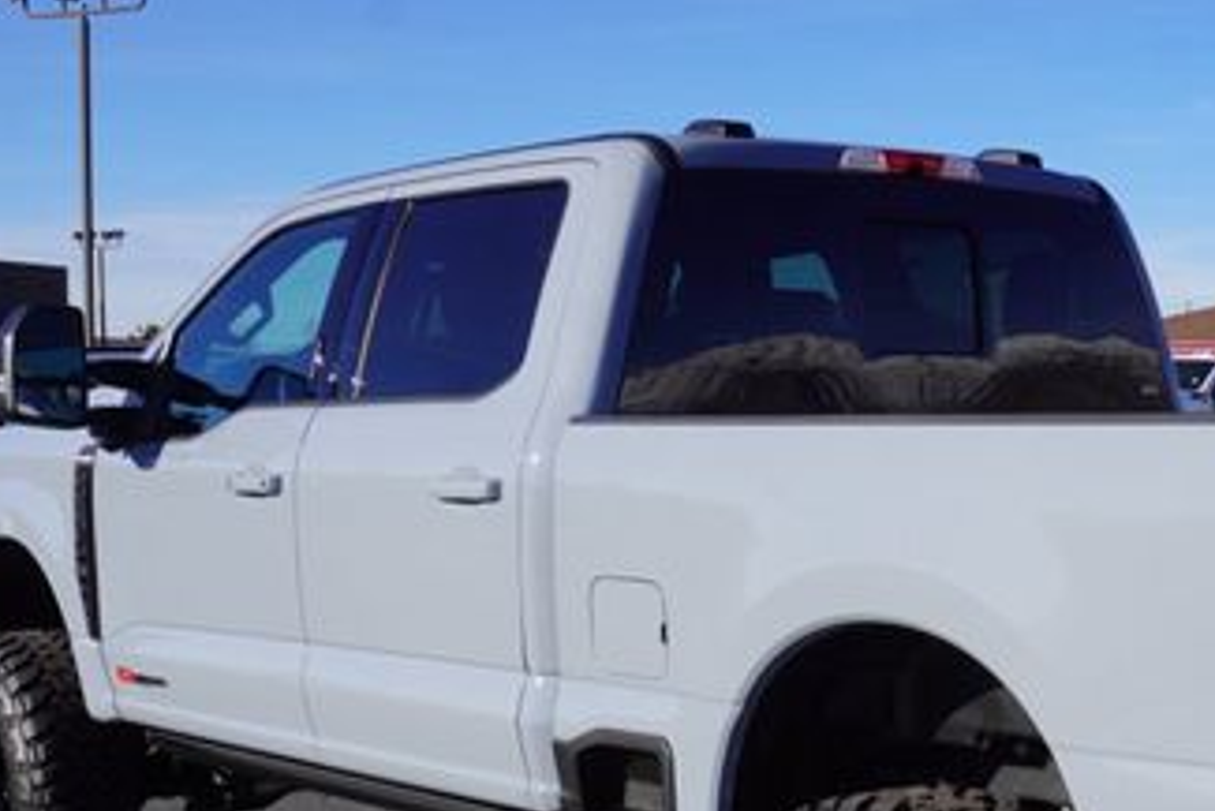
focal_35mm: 71
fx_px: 2397
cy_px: 729
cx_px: 983
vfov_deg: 18.9
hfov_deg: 27.8
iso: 100
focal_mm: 24
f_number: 11
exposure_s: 1/160
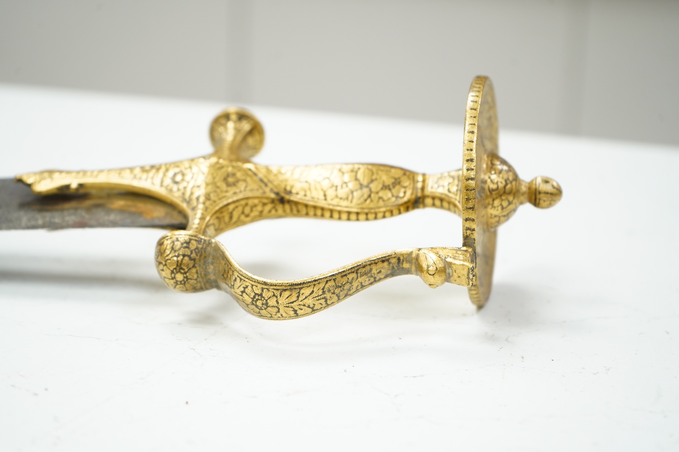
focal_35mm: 70
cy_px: 226
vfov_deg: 19.4
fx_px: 1319
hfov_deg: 28.9
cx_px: 340
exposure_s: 1/125
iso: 2500
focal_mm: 70
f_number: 6.3
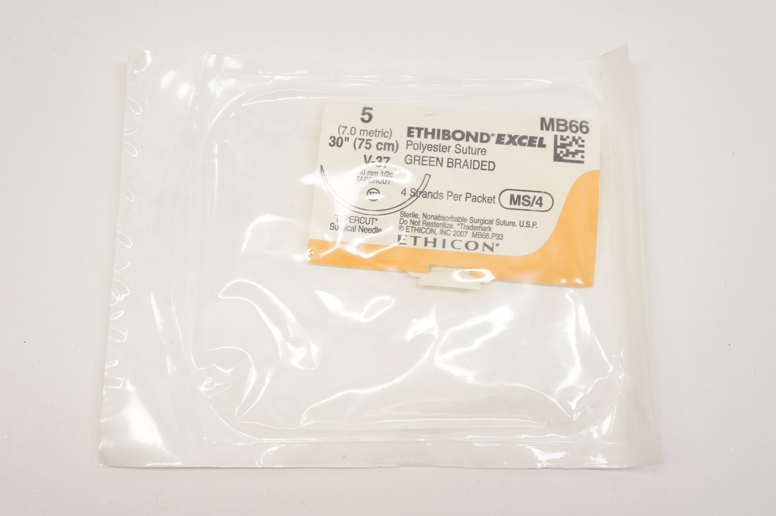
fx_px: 937
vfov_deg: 30.8
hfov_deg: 45.0
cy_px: 258
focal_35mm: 44
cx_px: 388
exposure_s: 1/125
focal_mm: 29
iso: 800
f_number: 7.1
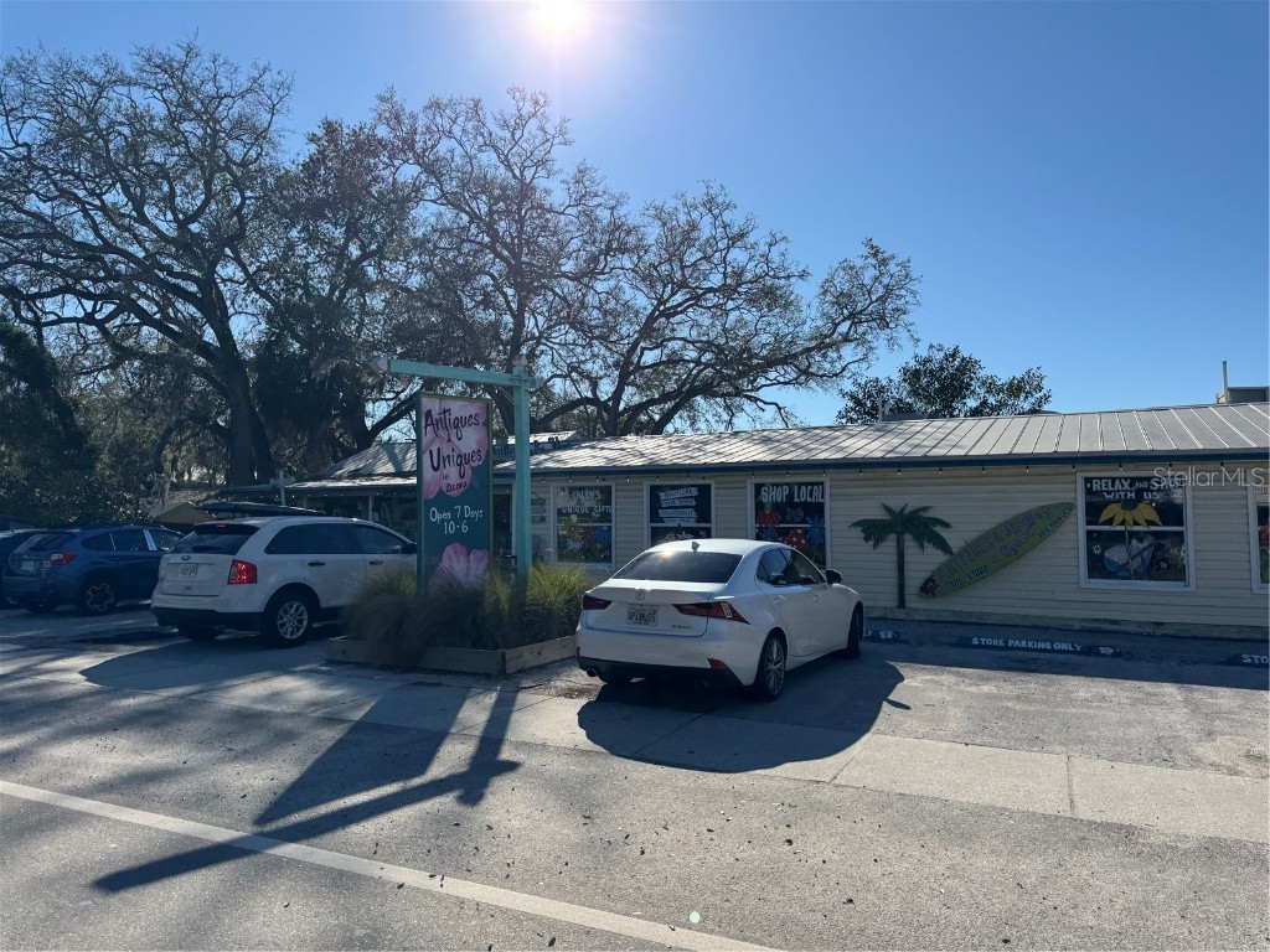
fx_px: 881
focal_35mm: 24
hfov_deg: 71.6
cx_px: 635
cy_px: 476
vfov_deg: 56.8
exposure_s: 1/7092
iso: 80
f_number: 1.78
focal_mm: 6.76
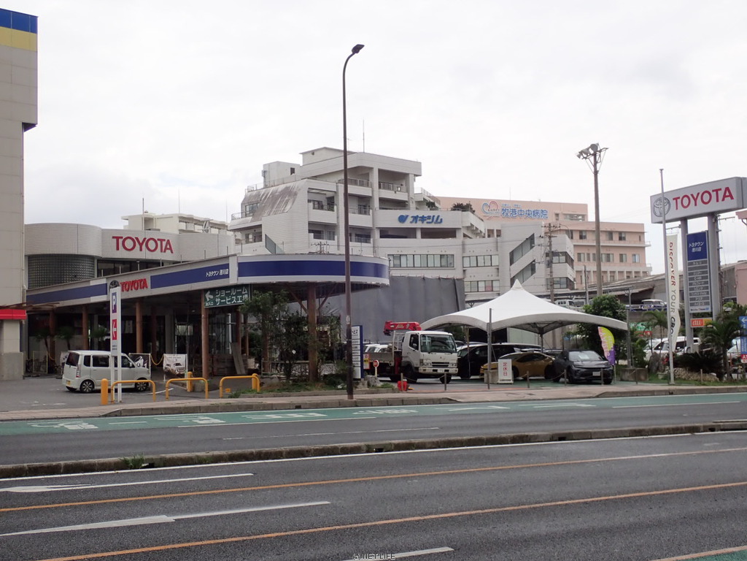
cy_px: 280
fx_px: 928
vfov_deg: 33.6
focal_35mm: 43
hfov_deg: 43.9
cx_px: 374
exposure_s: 1/400
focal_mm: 7.86
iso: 125
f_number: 4
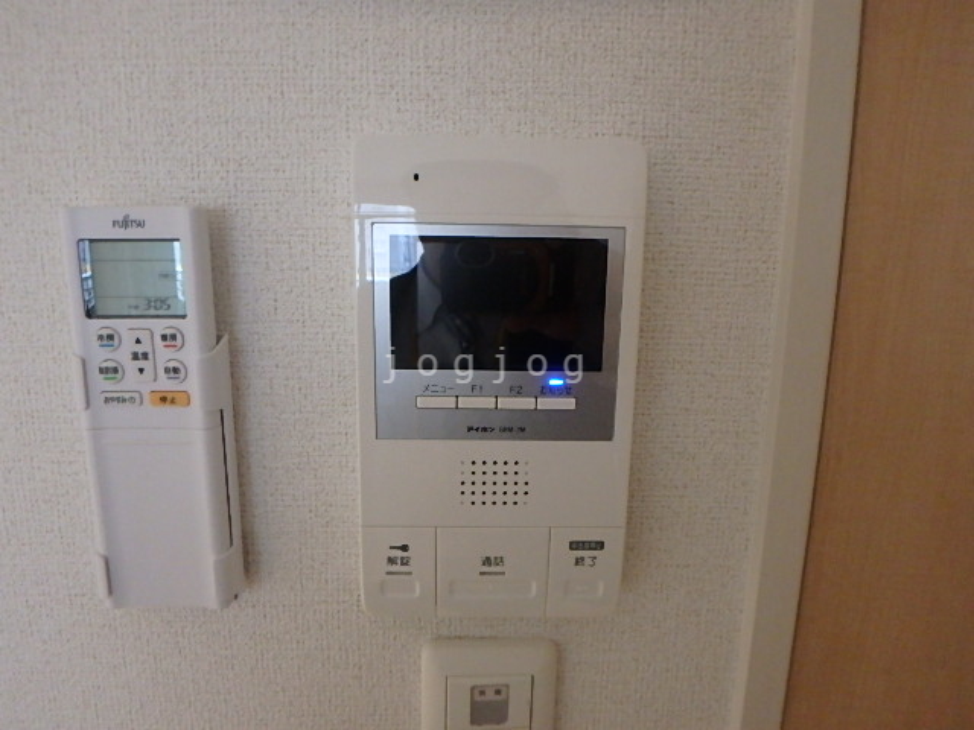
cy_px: 365
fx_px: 591
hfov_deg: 79.0
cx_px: 487
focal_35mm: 21
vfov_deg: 63.4
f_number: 3.5
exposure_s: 1/20
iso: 800
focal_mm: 3.7
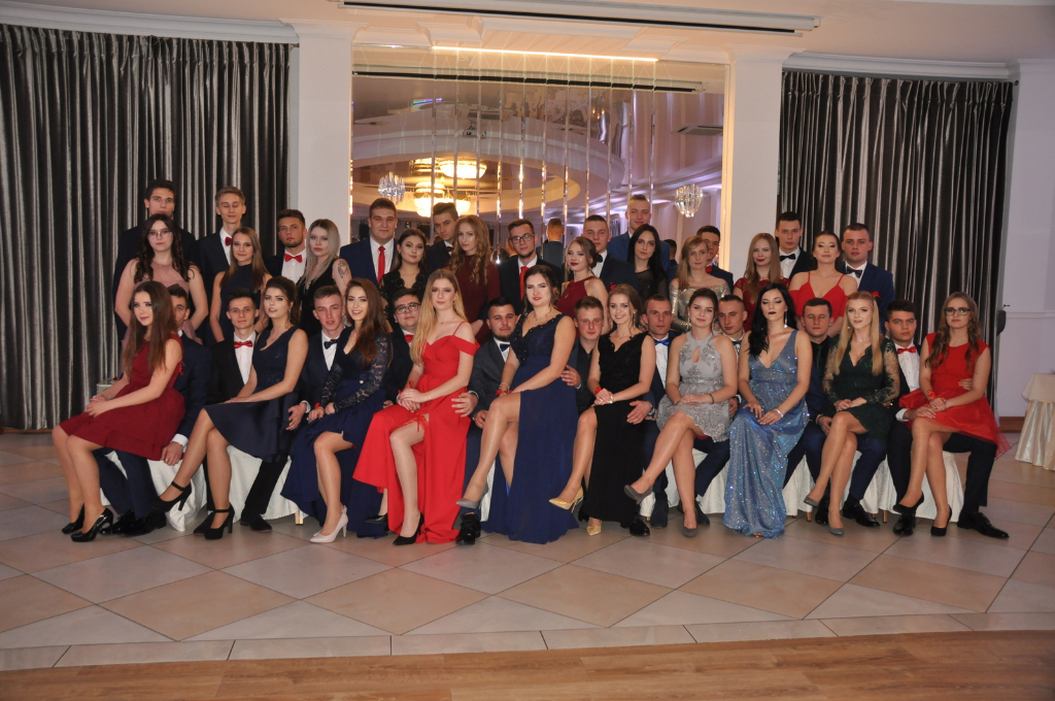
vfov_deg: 39.9
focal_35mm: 33
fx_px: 966
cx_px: 528
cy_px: 350
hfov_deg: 57.3
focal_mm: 22
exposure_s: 1/60
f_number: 3.8
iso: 800
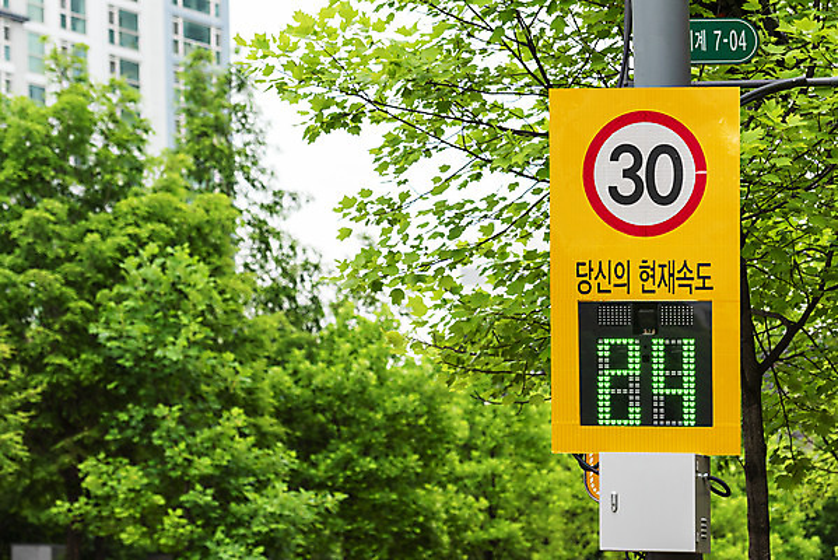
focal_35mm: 102
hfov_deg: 20.0
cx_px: 419
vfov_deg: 13.4
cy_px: 280
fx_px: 2375
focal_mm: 102
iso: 200
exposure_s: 1/250
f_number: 3.5
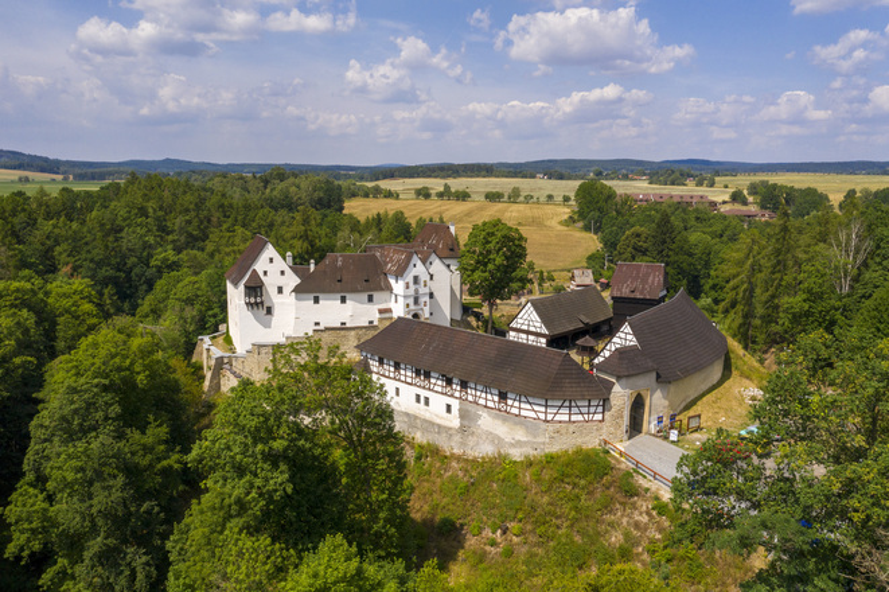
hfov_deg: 65.5
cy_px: 296
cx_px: 444
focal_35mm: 28
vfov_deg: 46.4
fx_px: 691
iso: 100
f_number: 8
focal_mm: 10.26
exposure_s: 1/80
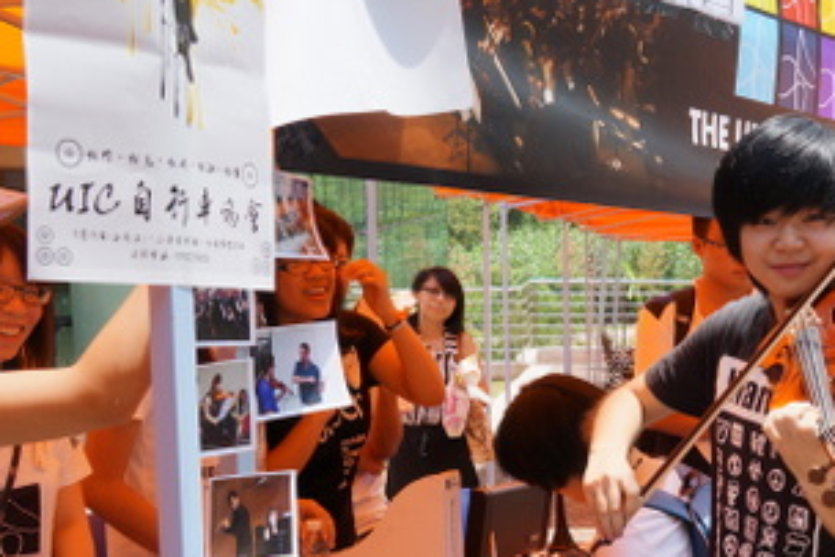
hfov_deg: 30.6
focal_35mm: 65
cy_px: 418
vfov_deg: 20.8
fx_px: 1508
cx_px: 599
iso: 100
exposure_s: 1/200
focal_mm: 22
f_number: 6.3
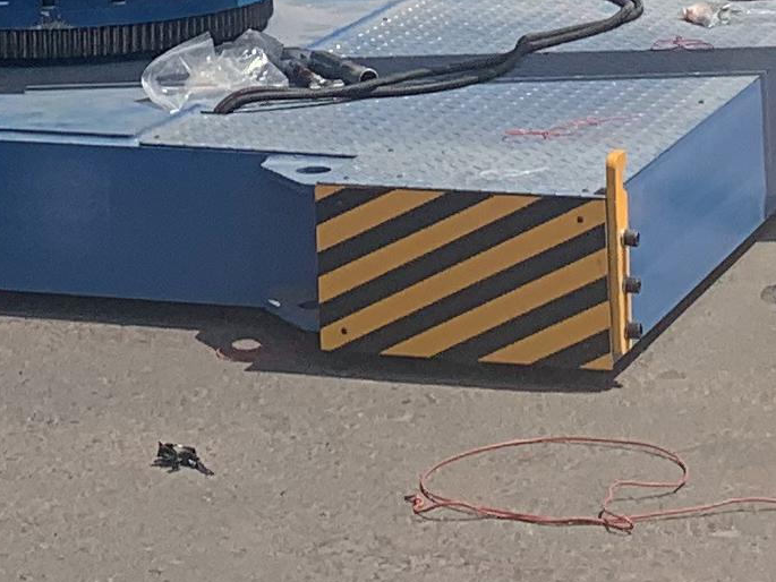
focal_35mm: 153
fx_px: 3430
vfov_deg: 8.5
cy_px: -1034
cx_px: 224
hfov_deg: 12.9
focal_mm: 4.25
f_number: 1.8
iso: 25
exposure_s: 1/2915
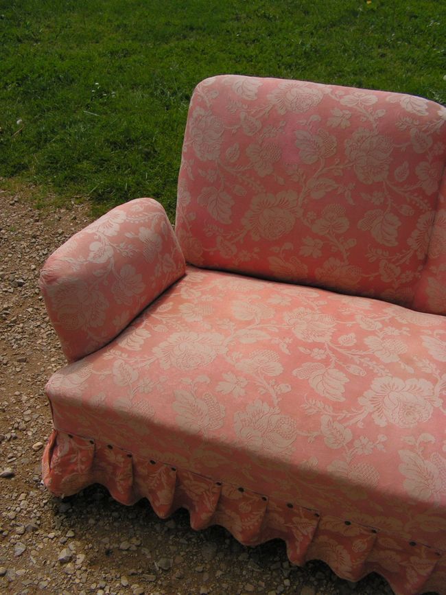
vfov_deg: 51.4
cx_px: 223
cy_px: 298
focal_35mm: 36
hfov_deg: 39.6
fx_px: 619
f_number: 3.2
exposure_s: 1/800
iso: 64
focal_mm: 6
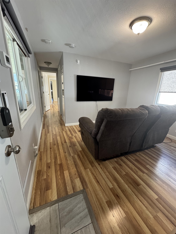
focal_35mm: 14
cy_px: 117
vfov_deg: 102.1
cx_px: 88
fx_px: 95
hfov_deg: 85.7
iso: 320
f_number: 2.2
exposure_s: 1/87
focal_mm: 2.22
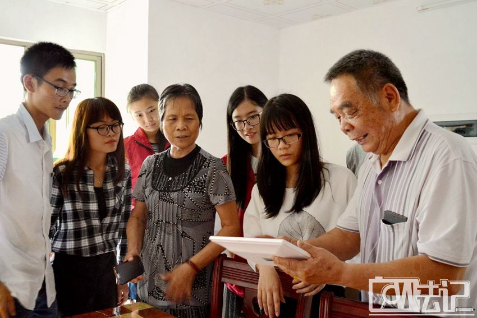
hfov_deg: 59.5
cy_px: 159
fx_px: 417
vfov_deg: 41.7
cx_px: 238
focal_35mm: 32
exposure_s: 1/15
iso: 900
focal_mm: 21
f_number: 3.8
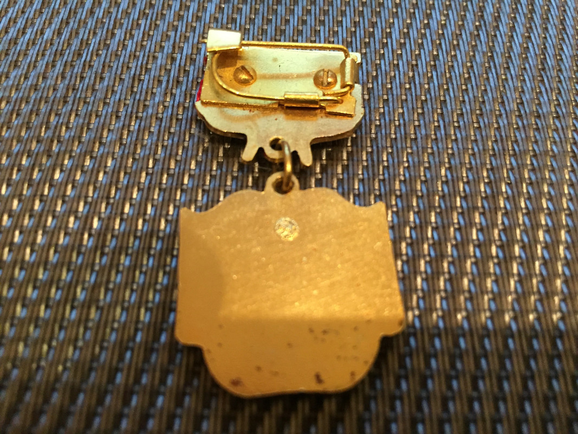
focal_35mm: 29
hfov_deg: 61.7
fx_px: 484
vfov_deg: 48.2
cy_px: 217
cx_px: 289
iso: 250
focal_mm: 4.15
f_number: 2.2
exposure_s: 1/25
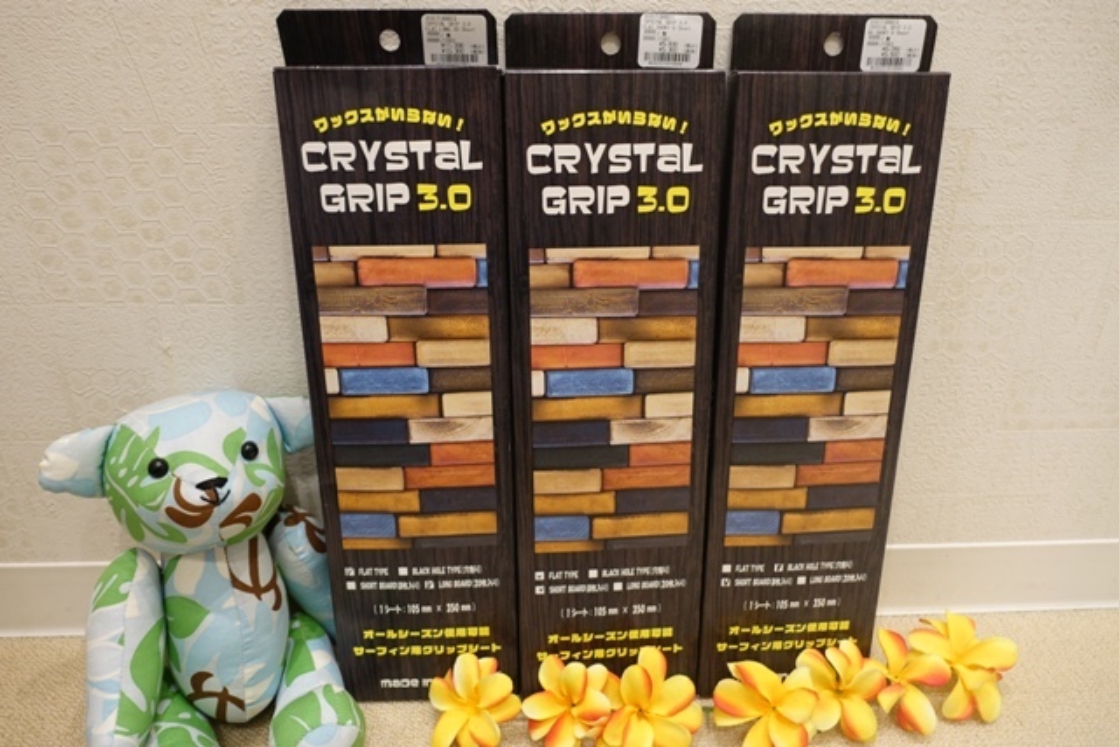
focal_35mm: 24
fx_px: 746
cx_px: 560
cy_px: 374
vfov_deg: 53.2
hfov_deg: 73.7
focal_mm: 8.8
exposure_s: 1/30
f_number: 1.8
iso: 125
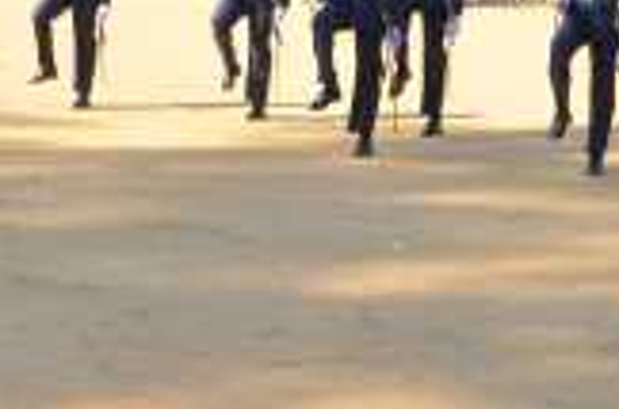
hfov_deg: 20.3
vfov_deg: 13.4
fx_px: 1714
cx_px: 164
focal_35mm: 100
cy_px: 11
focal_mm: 18
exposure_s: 1/125
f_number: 10
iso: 200
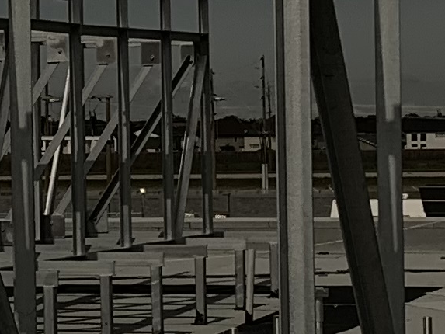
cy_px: 87
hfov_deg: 10.7
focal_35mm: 183
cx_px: 40
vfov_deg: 8.1
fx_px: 2353
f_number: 1.8
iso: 25
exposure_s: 1/10526
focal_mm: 4.25
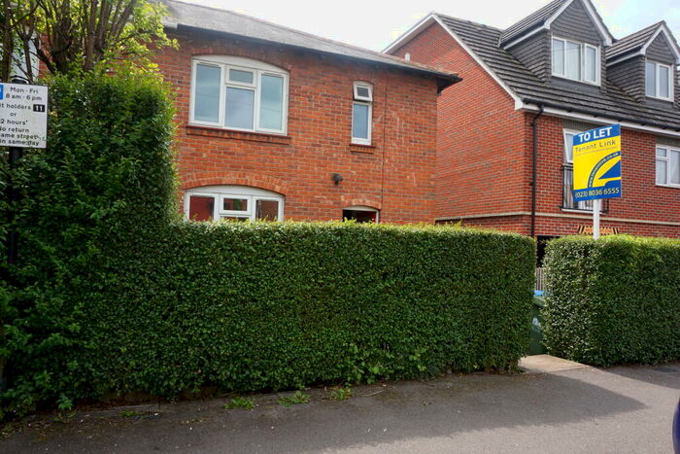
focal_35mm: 24
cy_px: 227
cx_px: 340
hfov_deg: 73.7
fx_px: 453
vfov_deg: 53.2
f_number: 10
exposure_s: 1/80
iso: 100
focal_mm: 16
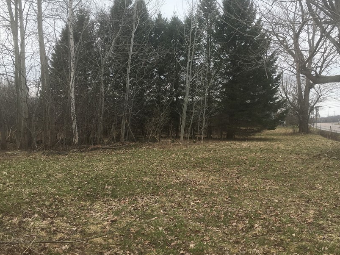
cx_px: 186
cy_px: 117
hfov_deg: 50.1
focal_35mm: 37
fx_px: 363
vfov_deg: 38.6
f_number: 2.2
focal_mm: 4.15
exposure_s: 1/974
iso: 25
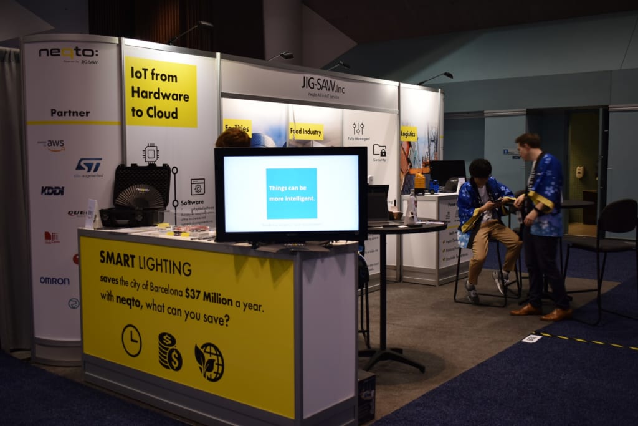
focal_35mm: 38
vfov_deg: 35.5
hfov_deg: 51.3
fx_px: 665
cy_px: 213
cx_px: 319
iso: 160
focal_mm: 25
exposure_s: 1/20
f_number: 4
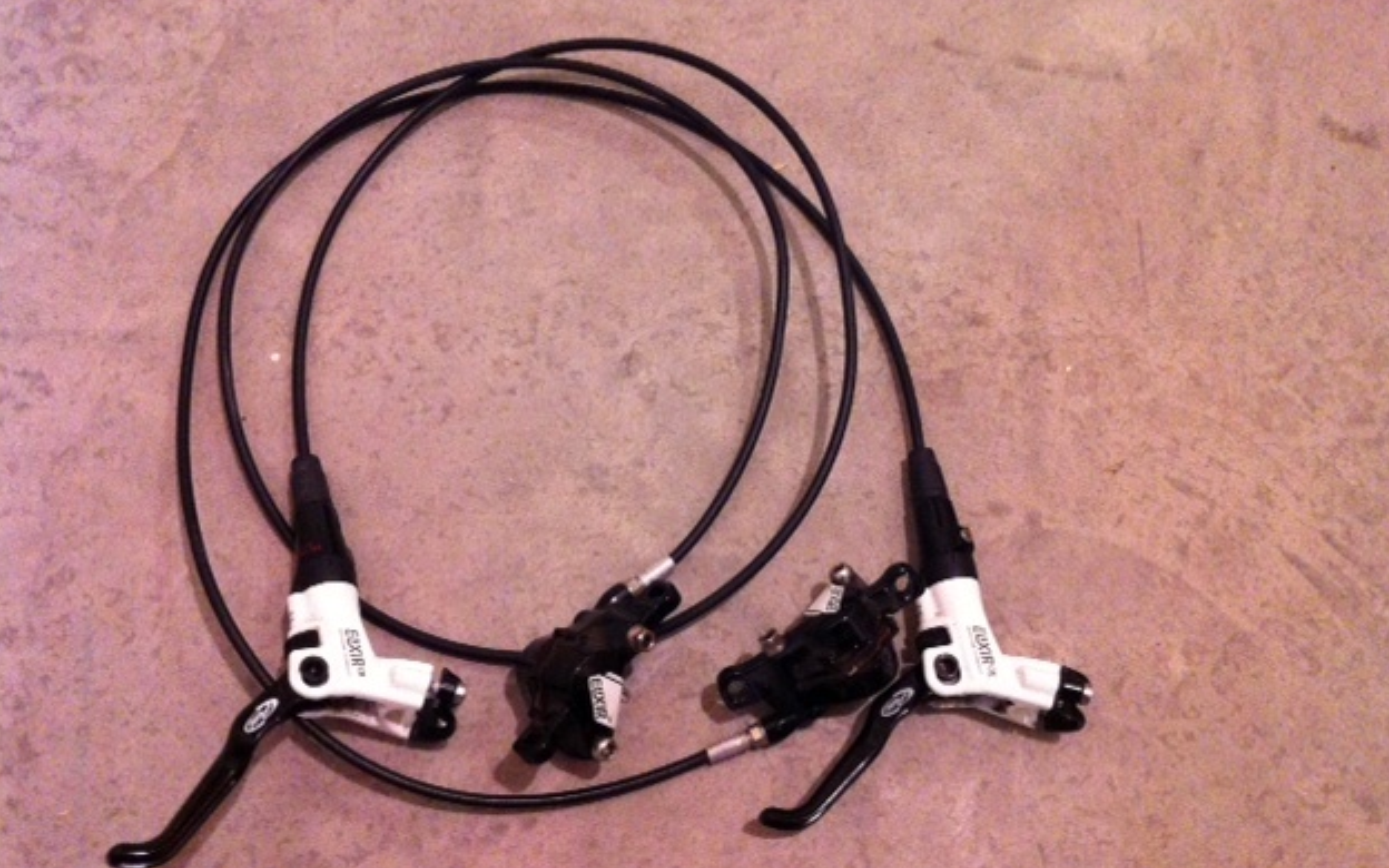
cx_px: 697
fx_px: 1438
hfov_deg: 51.5
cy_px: 472
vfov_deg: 33.6
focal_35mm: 38
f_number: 2.8
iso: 500
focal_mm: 3.85
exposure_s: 1/15
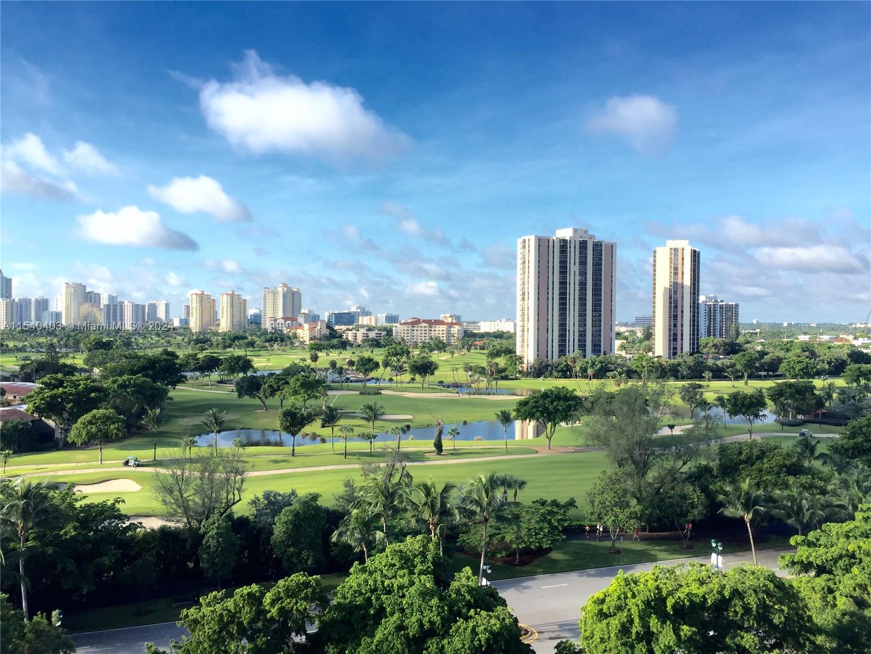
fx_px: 730
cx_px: 436
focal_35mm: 29
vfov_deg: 48.2
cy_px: 327
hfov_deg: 61.7
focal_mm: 4.15
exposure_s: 1/1319
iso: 32
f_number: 2.2
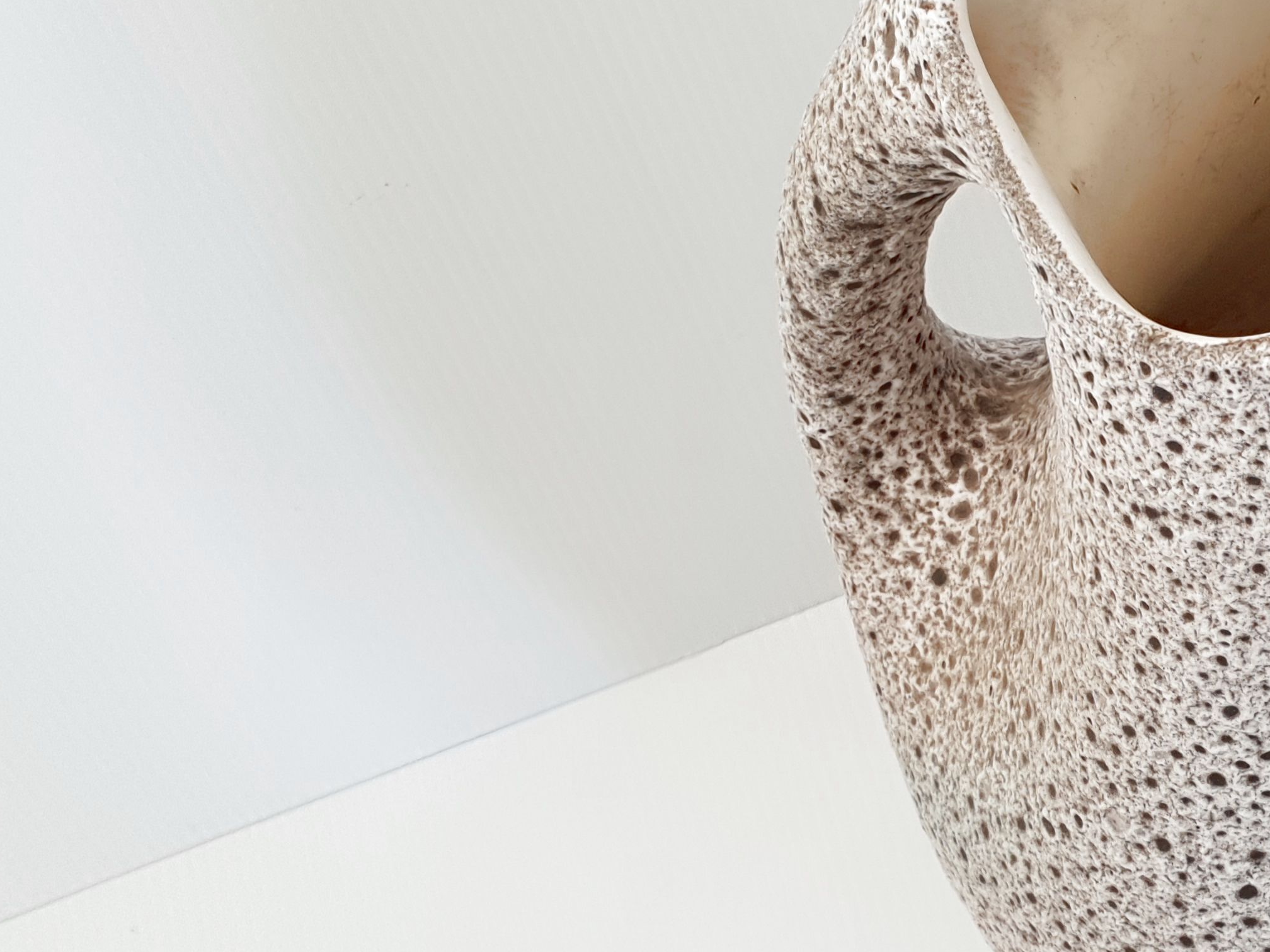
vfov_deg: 28.0
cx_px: 1252
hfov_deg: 33.8
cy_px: 575
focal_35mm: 52
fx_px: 1908
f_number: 2.4
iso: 50
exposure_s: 1/50
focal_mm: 4.3
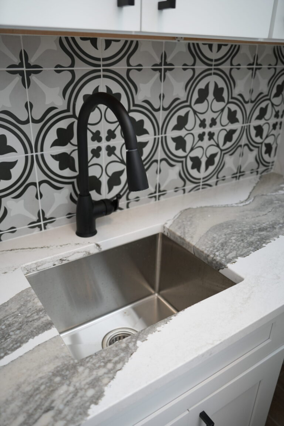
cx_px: 142
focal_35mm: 28
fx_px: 331
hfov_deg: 46.4
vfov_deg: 65.5
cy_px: 213
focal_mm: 28
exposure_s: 1/30
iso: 200
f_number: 2.8
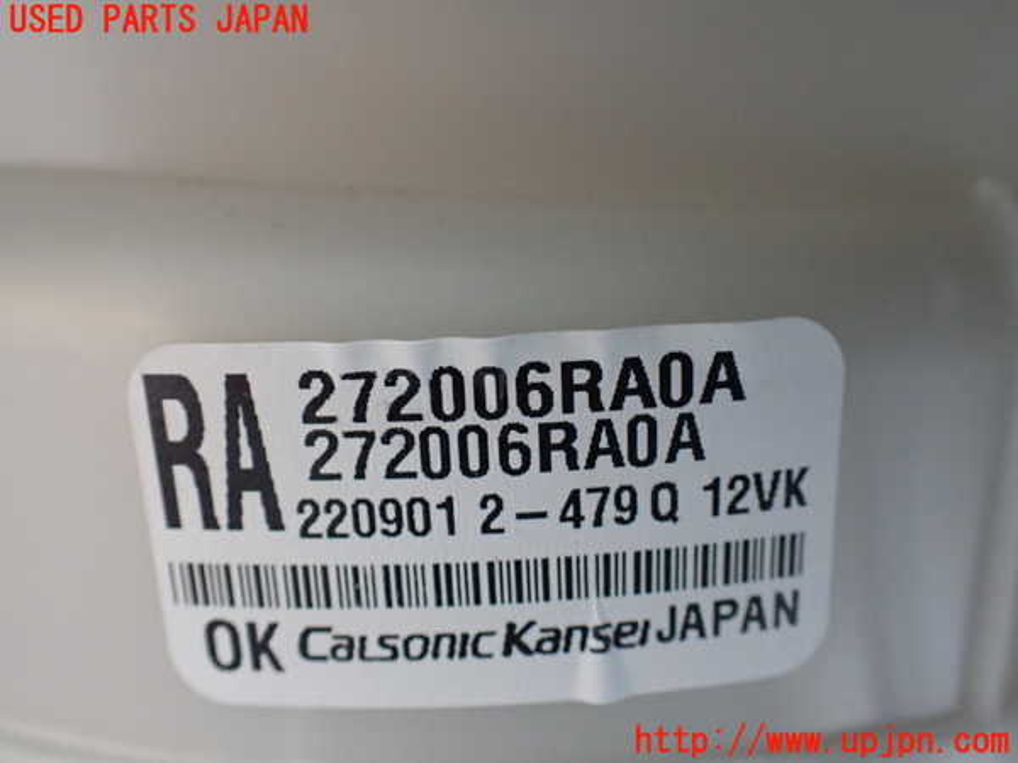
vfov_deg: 46.8
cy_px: 382
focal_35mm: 30
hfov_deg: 60.0
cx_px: 509
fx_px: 882
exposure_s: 1/80
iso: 800
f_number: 2.3
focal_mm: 5.4
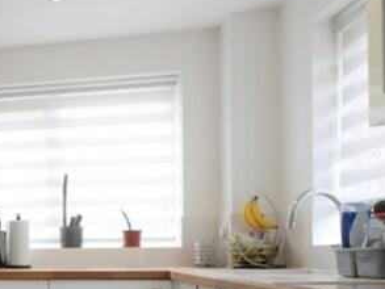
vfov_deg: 28.7
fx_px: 545
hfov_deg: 31.6
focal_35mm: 49
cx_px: -92
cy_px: 254
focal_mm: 7
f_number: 4
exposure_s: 1/80
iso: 200
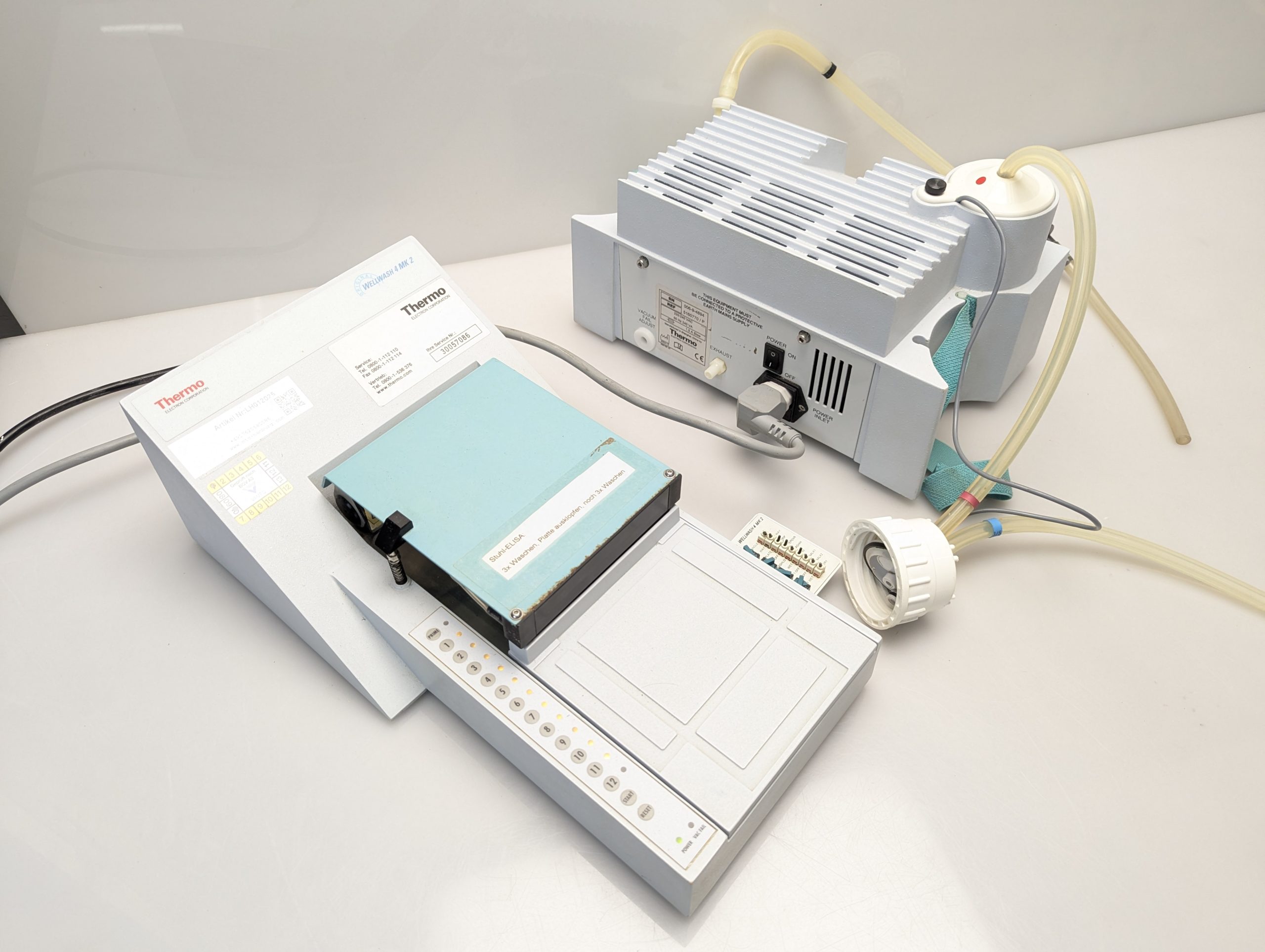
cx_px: 632
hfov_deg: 71.5
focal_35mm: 24
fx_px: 878
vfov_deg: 56.9
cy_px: 476
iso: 172
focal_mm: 6.81
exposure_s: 1/100
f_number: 1.85
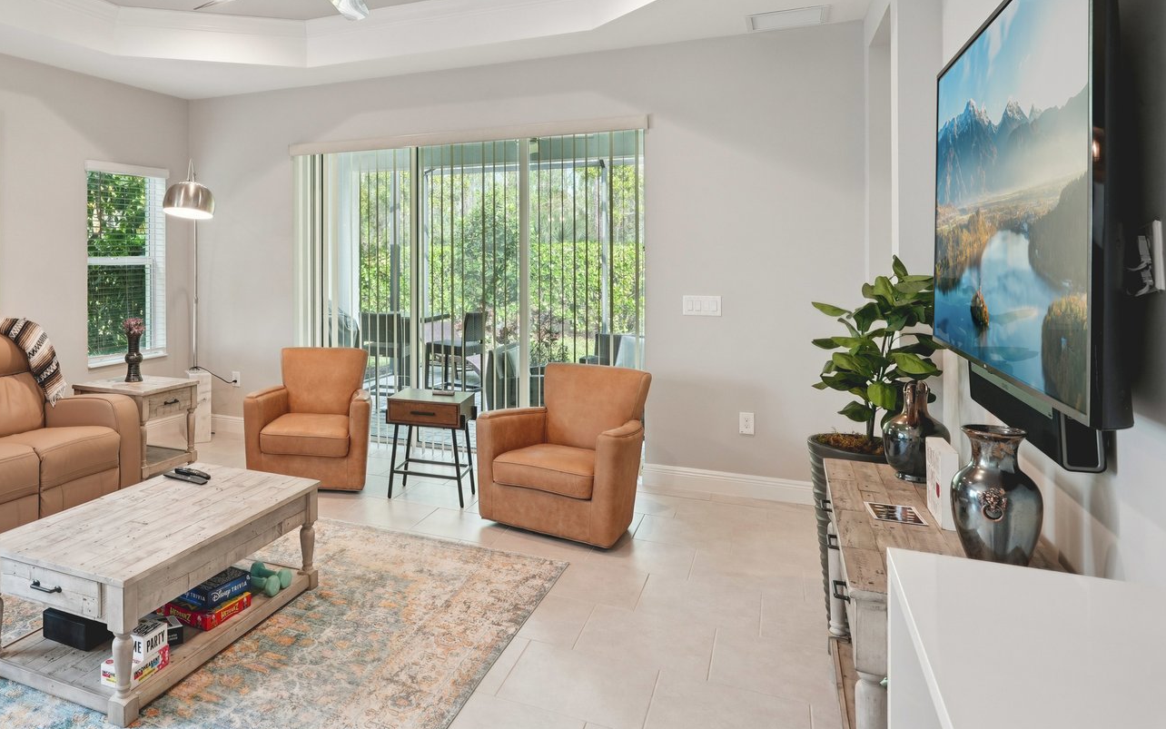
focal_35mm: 26
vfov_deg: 47.0
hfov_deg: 66.8
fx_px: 826
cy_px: 253
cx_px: 317
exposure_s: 1/20
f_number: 8
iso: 400
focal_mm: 16
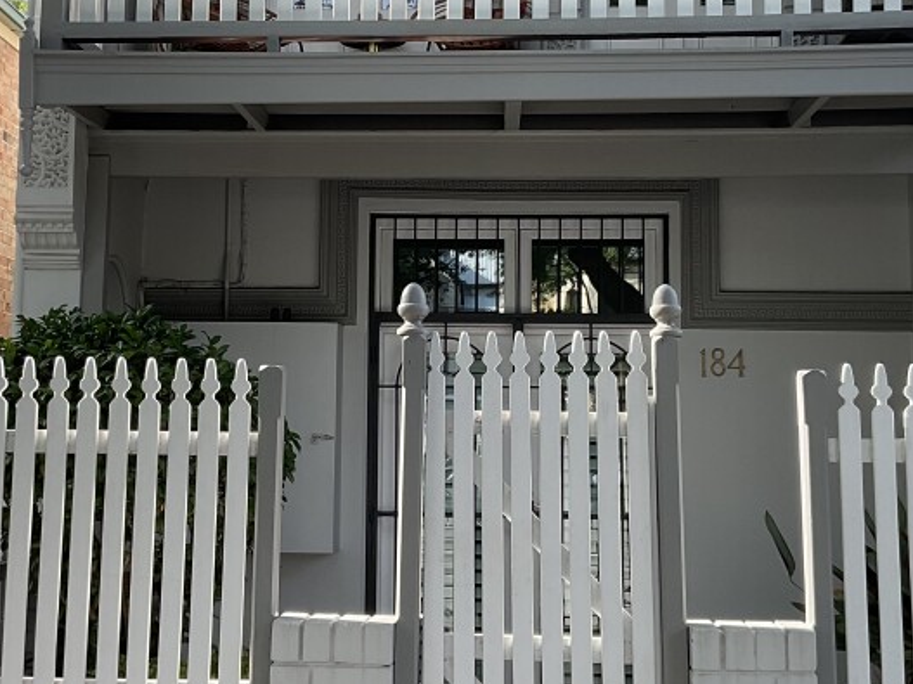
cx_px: 421
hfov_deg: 42.9
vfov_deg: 32.7
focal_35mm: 44
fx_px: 1160
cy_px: 256
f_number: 1.8
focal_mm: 3
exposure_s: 1/338
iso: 16
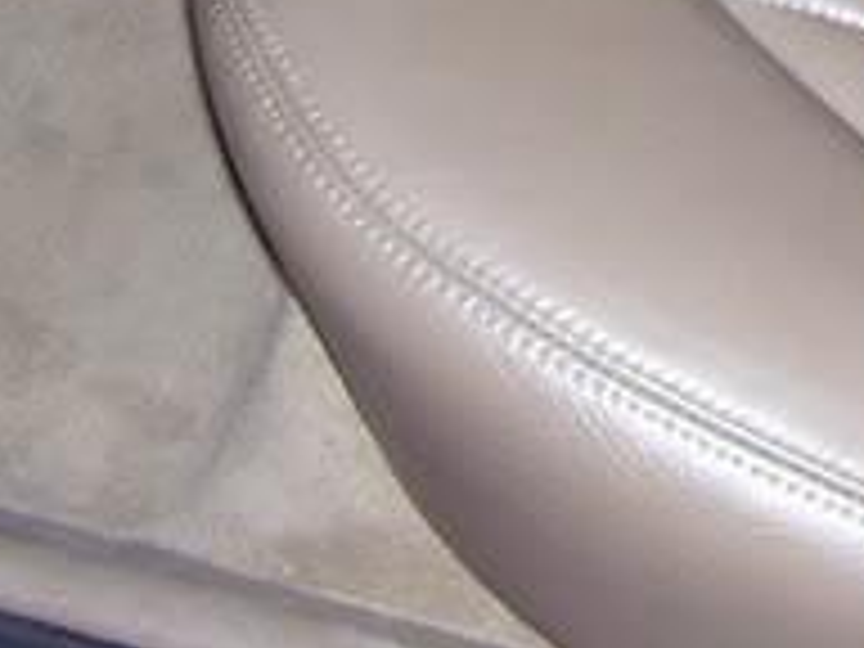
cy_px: -585
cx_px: 1076
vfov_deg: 9.8
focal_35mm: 142
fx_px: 3544
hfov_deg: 13.5
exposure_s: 1/60
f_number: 2.7
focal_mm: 5.6
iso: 125
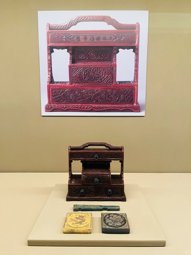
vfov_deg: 67.3
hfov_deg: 53.1
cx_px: 96
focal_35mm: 26
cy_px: 128
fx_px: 191
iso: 500
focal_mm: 5.1
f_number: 1.6
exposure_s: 1/59
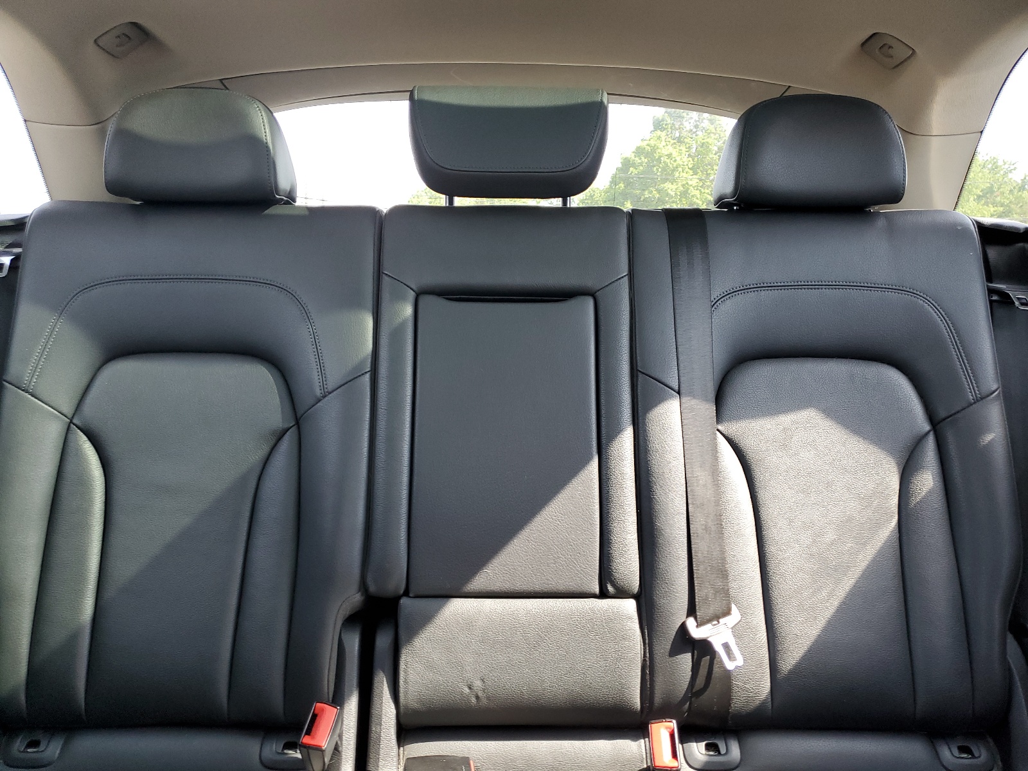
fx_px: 772
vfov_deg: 53.1
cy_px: 386
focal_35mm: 26
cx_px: 514
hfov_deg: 67.3
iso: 85
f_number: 1.5
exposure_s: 1/120
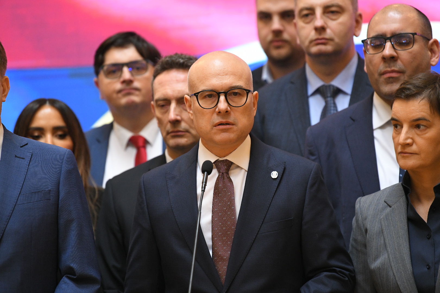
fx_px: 2444
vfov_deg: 6.9
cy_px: 146
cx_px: 220
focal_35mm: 200
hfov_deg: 10.3
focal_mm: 200
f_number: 3.5
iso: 5000
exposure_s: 1/200
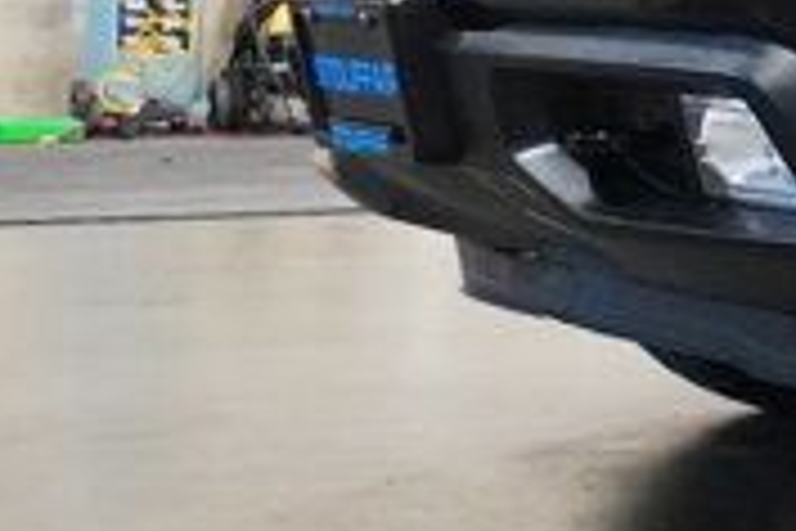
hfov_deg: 12.3
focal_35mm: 139
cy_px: -65
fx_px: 3073
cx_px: 1790
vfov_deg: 9.8
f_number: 3.5
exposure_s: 1/160
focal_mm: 16
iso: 5000
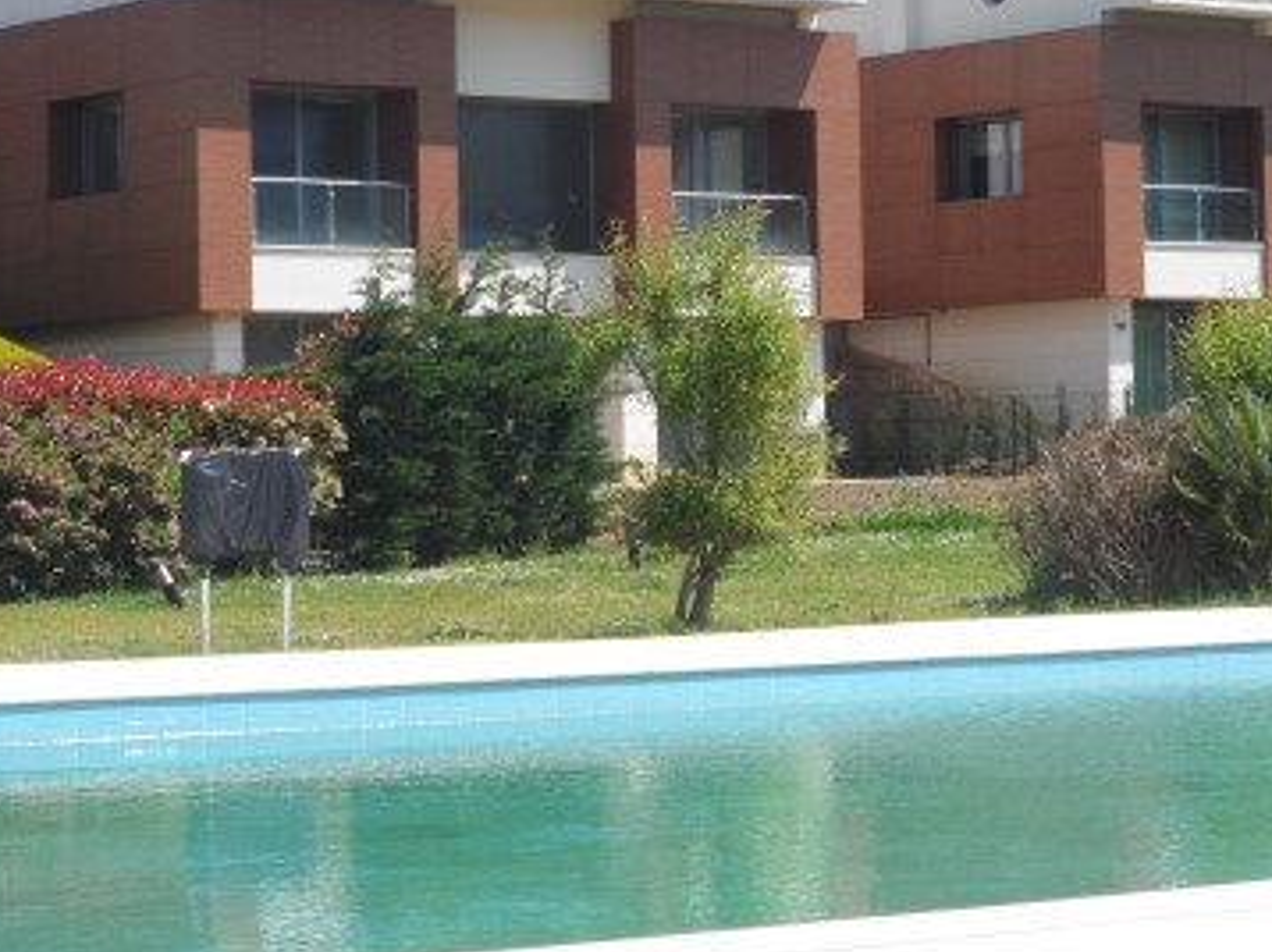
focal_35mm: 124
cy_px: 291
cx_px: 782
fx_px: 4553
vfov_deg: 11.9
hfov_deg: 15.9
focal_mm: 14.3
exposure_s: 1/350
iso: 80
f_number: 4.5
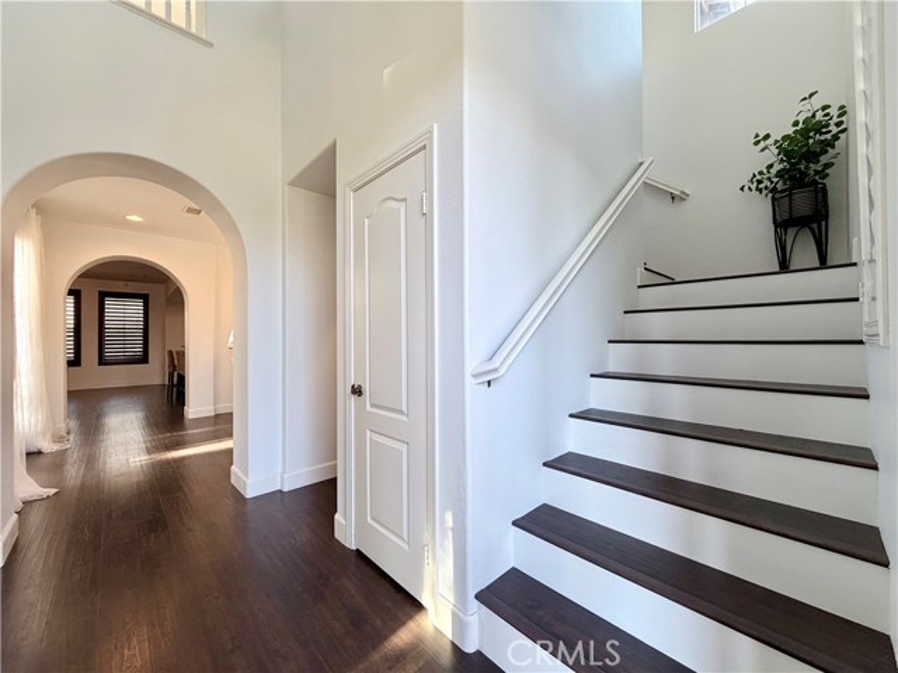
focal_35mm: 14
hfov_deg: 102.1
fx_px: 363
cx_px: 449
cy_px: 336
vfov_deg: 85.7
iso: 160
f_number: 2.2
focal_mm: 2.22
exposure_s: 1/120
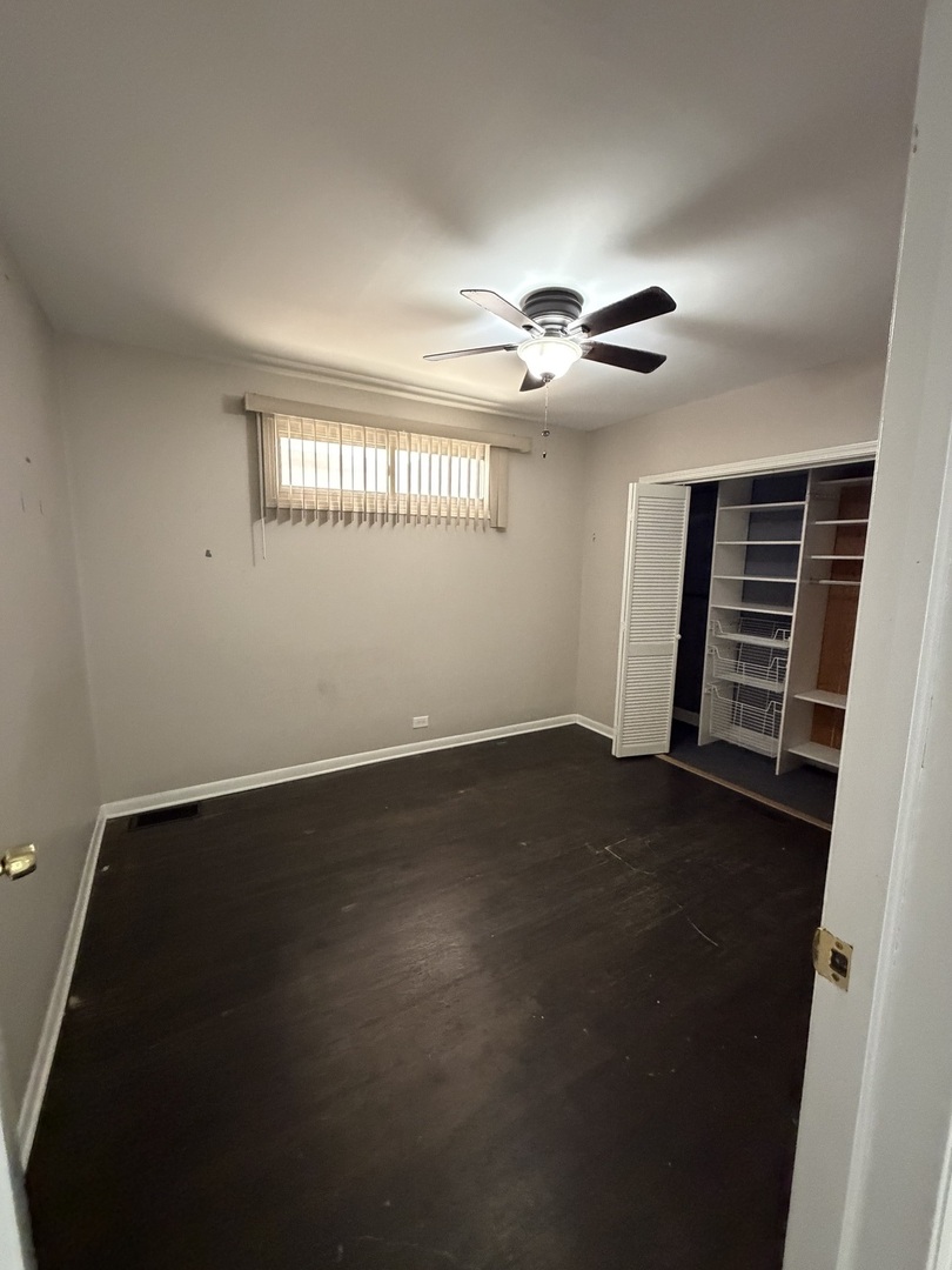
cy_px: 635
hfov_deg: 85.7
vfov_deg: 102.1
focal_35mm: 14
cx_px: 476
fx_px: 513
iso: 1000
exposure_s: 1/60
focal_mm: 2.22
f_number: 2.2
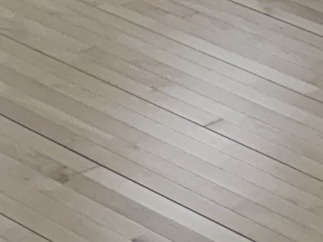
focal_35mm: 193
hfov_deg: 8.0
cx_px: -795
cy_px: -612
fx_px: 1800
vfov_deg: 6.6
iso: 50
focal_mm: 5.96
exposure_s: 1/150
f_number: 1.6
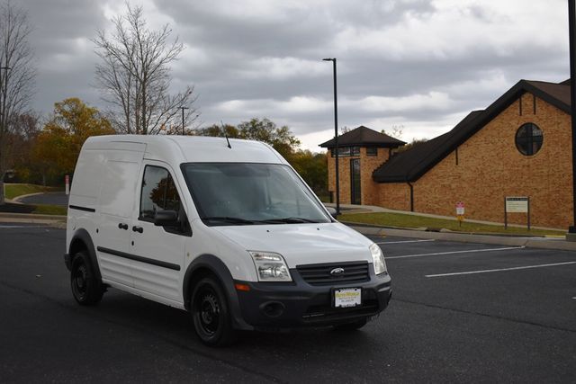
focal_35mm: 51
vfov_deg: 26.5
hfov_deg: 38.9
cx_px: 288
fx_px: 816
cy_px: 192
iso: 800
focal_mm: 34
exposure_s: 1/250
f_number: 4.5
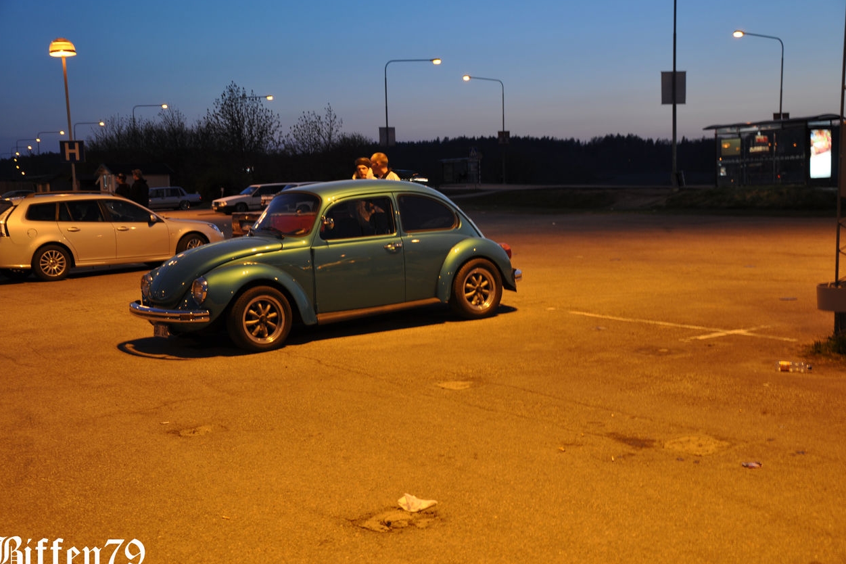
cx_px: 423
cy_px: 283
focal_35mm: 46
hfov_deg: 42.7
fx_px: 1081
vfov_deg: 29.2
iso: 200
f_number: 4.2
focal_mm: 30
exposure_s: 1/5
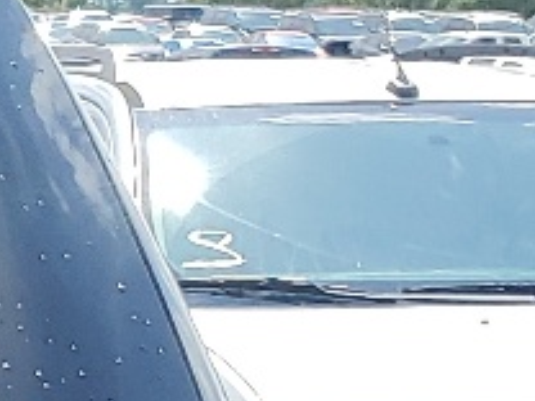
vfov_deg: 6.8
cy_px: 1105
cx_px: -1091
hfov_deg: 8.3
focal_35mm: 200
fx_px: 3091
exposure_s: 1/2500
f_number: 1.5
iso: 50
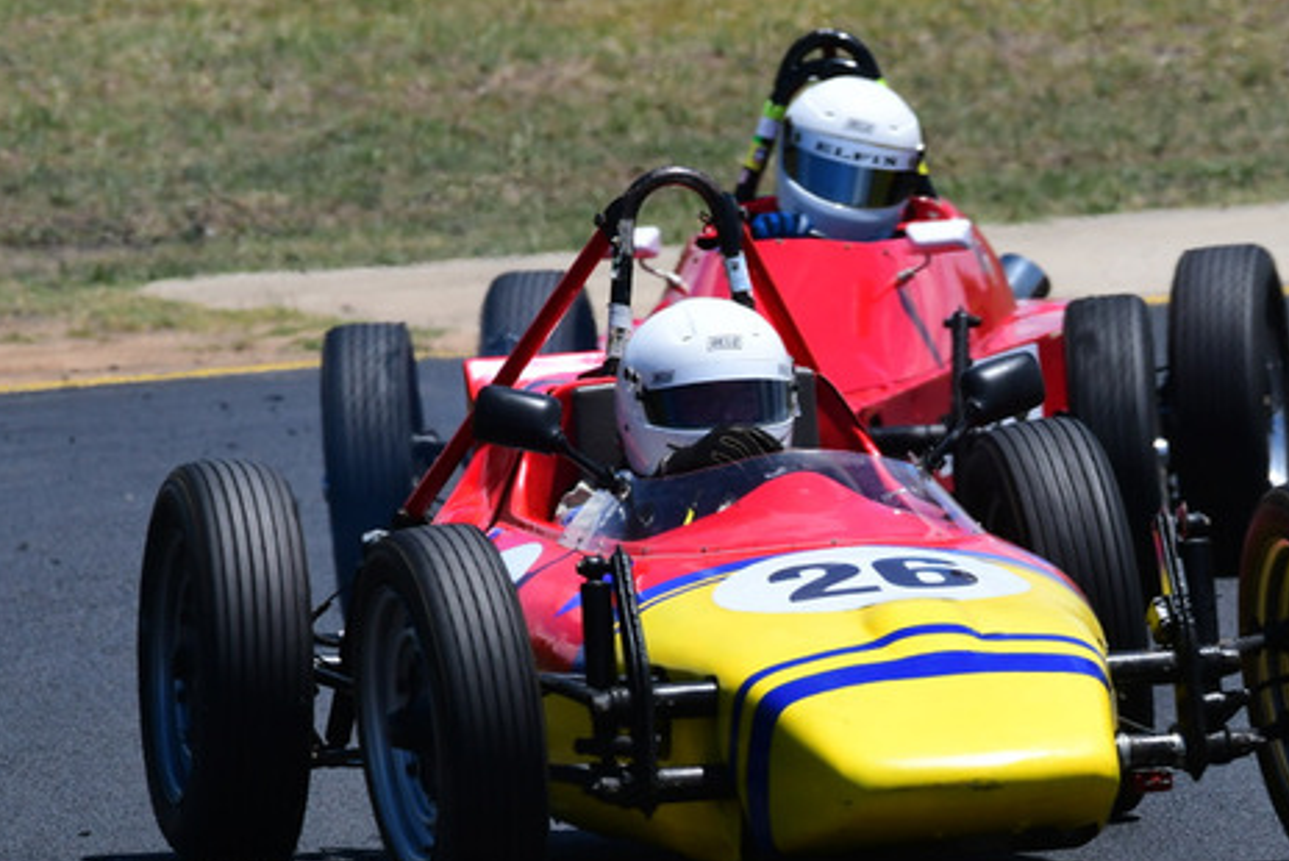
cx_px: 1008
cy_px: 555
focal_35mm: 905
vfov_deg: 1.5
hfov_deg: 2.3
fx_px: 32423
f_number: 11
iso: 320
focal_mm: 350
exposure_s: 1/640
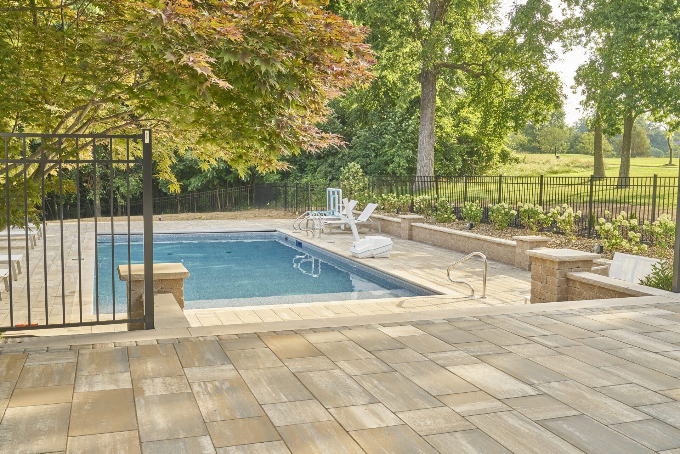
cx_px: 340
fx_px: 642
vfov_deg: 38.9
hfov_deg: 55.8
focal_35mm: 34
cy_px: 227
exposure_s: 1/80
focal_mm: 34
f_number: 11
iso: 400
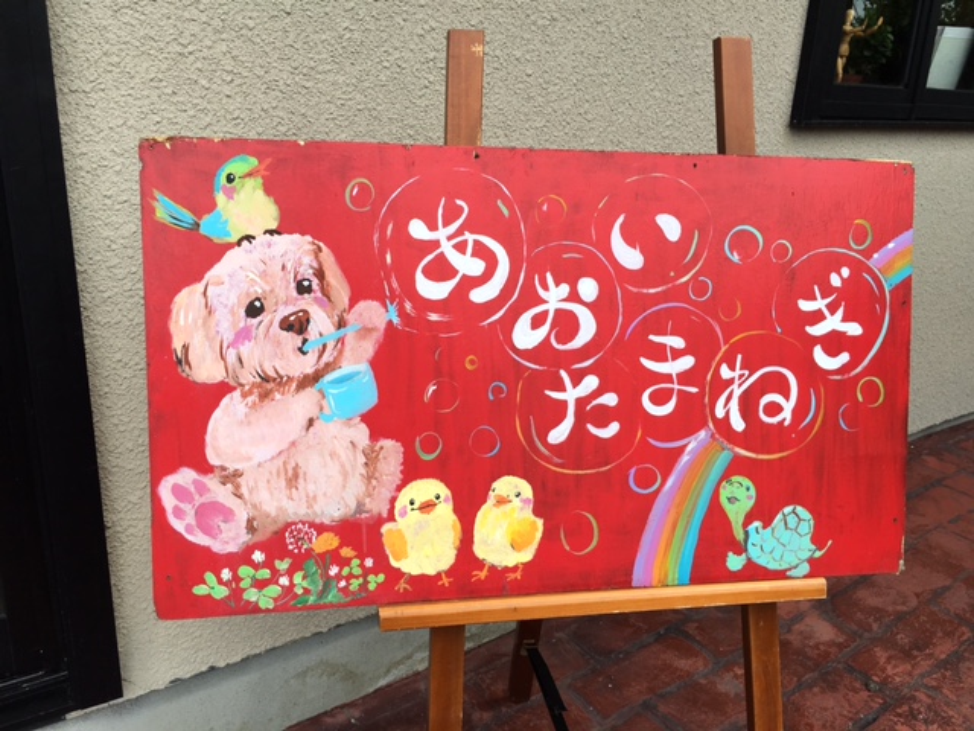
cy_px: 366
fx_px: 816
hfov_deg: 61.7
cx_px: 487
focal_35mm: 29
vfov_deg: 48.2
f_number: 2.2
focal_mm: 4.15
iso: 25
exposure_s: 1/641
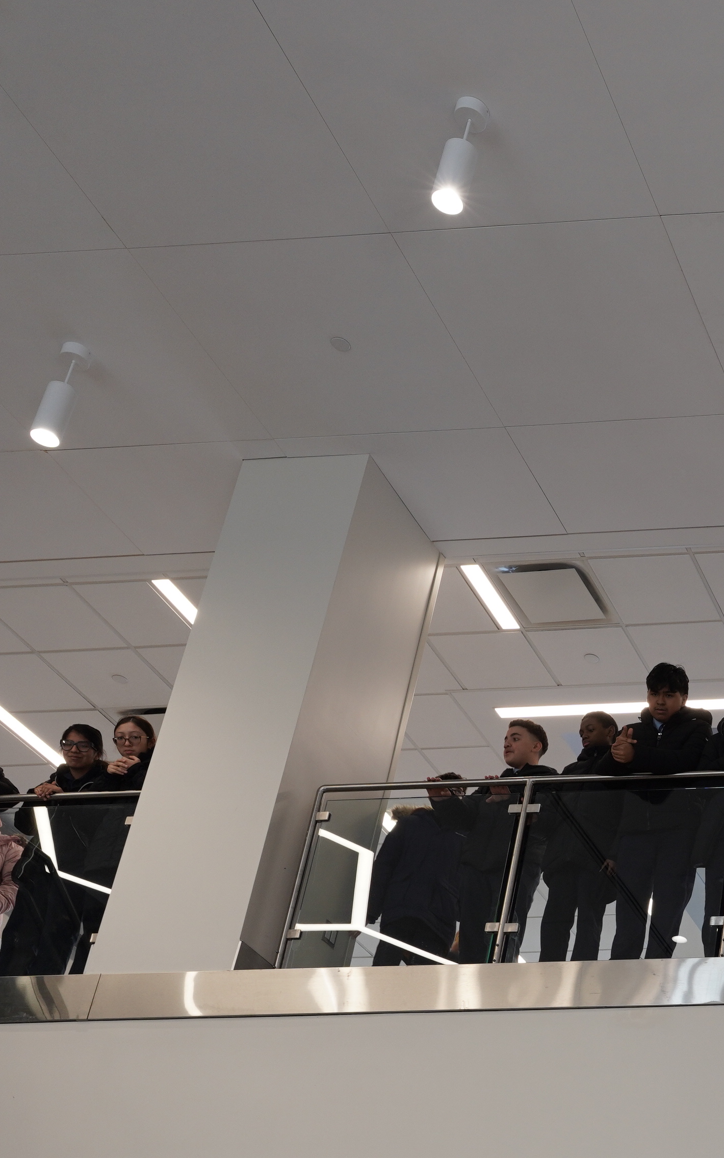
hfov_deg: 19.3
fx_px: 1767
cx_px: 1174
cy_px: 956
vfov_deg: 34.9
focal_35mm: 56
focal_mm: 20
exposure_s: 1/30
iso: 250
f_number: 6.3
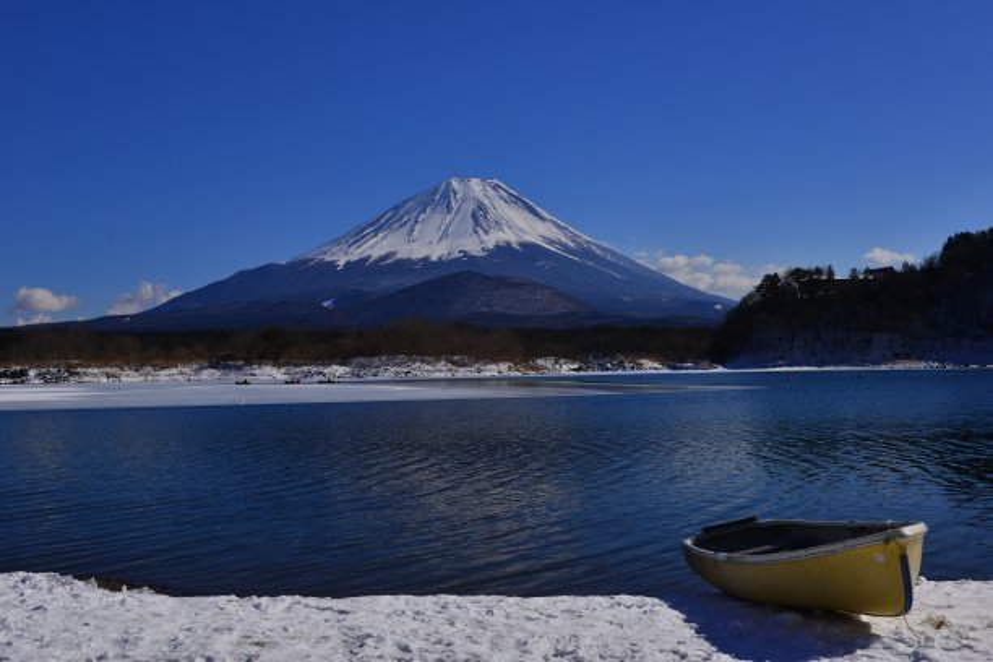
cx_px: 496
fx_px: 1214
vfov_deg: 30.5
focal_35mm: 44
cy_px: 331
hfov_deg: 44.5
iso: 200
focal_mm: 44
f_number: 14
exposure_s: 1/320
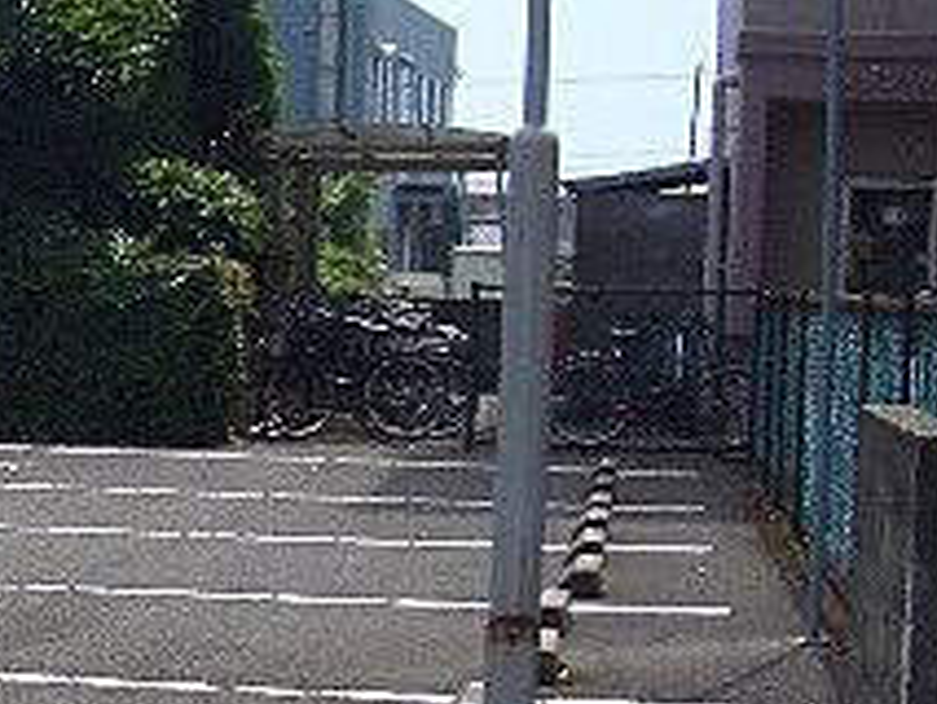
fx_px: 2844
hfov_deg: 17.1
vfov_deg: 14.1
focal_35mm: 105
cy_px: 524
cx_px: -409
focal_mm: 5.8
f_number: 4.3
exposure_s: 1/320
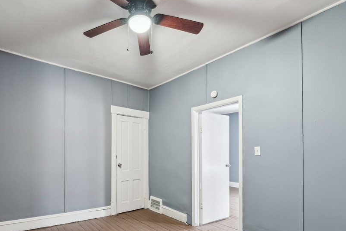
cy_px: 151
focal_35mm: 19
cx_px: 144
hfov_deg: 86.1
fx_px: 183
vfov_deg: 63.2
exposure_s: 1/15
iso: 640
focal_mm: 14
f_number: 2.8
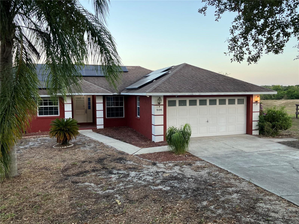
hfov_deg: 63.4
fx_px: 242
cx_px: 150
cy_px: 112
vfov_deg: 49.7
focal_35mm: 28
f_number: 1.8
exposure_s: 1/121
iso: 50
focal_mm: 3.99
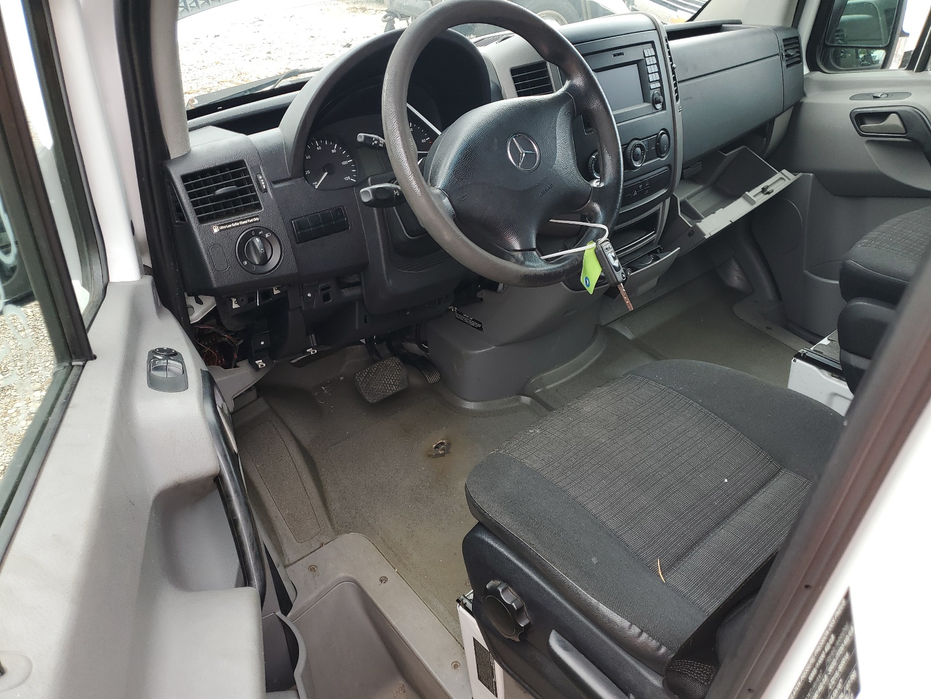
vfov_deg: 53.1
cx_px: 466
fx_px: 699
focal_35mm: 26
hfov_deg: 67.3
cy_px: 350
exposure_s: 1/200
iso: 50
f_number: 1.5
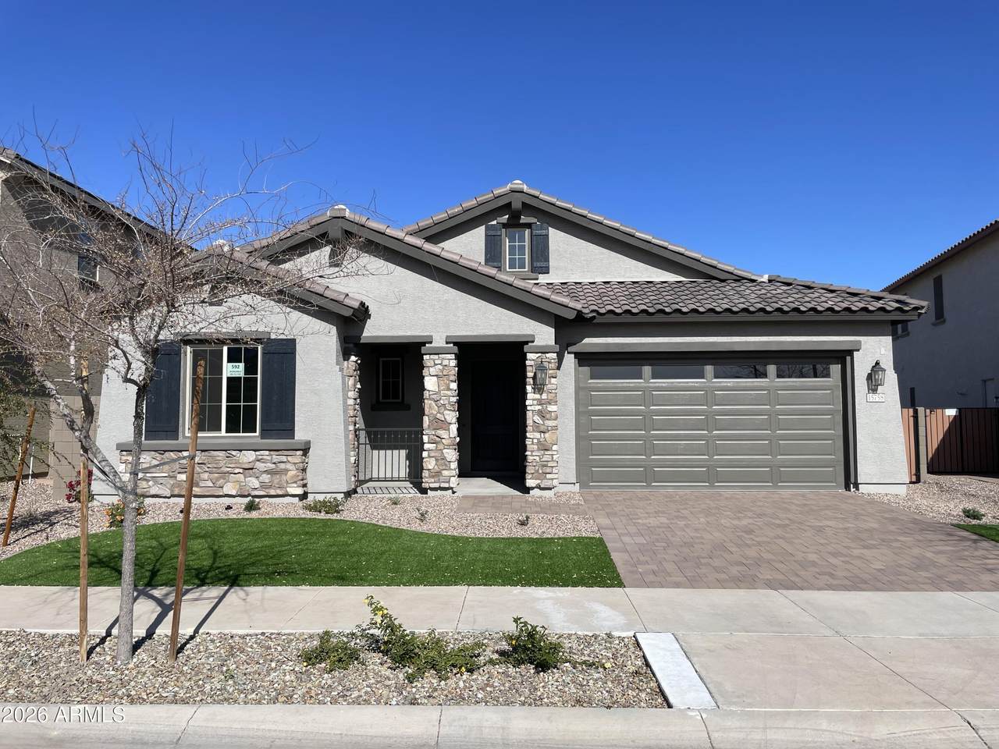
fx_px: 750
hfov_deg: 67.3
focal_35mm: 26
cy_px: 374
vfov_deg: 53.1
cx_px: 500
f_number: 1.6
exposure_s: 1/5051
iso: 32
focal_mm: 4.2
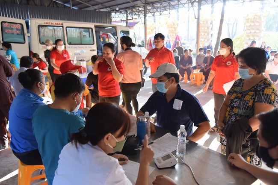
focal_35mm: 30
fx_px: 232
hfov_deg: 61.9
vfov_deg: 43.6
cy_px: 92
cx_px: 139
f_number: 4.5
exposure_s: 1/80
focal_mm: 30
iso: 640
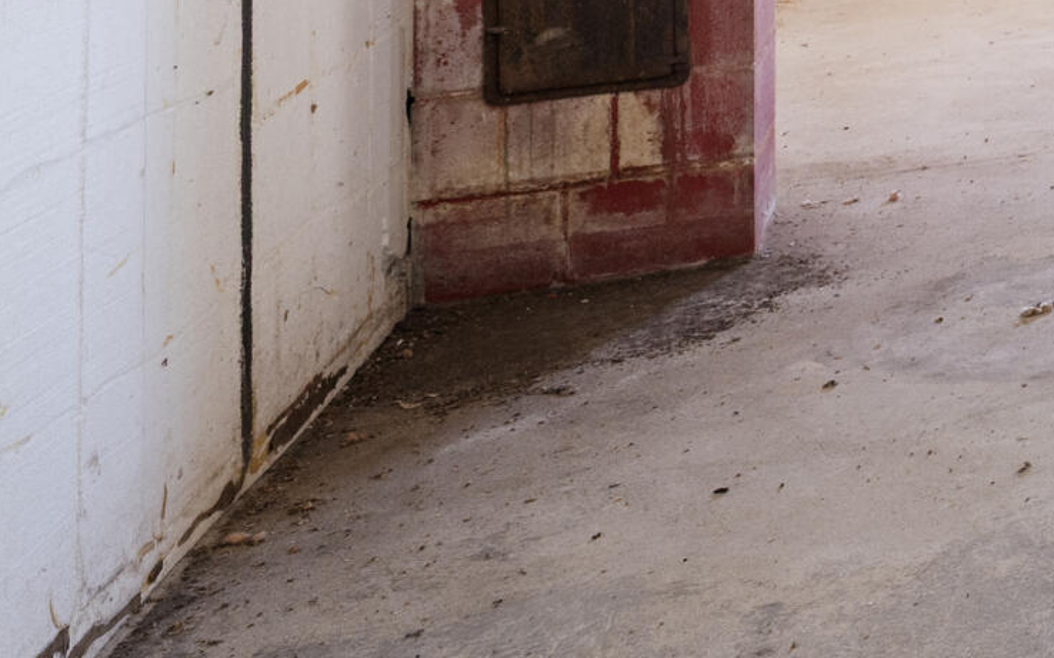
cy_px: -407
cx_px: 2121
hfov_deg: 19.2
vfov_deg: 18.9
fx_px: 1666
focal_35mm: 58
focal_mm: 14
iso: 320
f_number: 9
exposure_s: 1/2
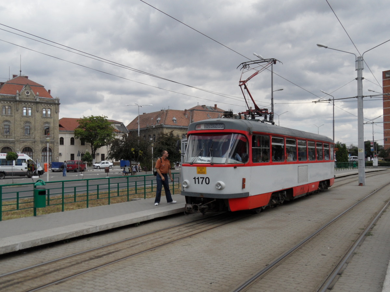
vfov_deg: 44.2
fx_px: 361
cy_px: 146
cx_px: 195
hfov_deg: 56.8
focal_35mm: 32
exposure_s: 1/1000
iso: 80
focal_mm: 5.3
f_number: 3.4
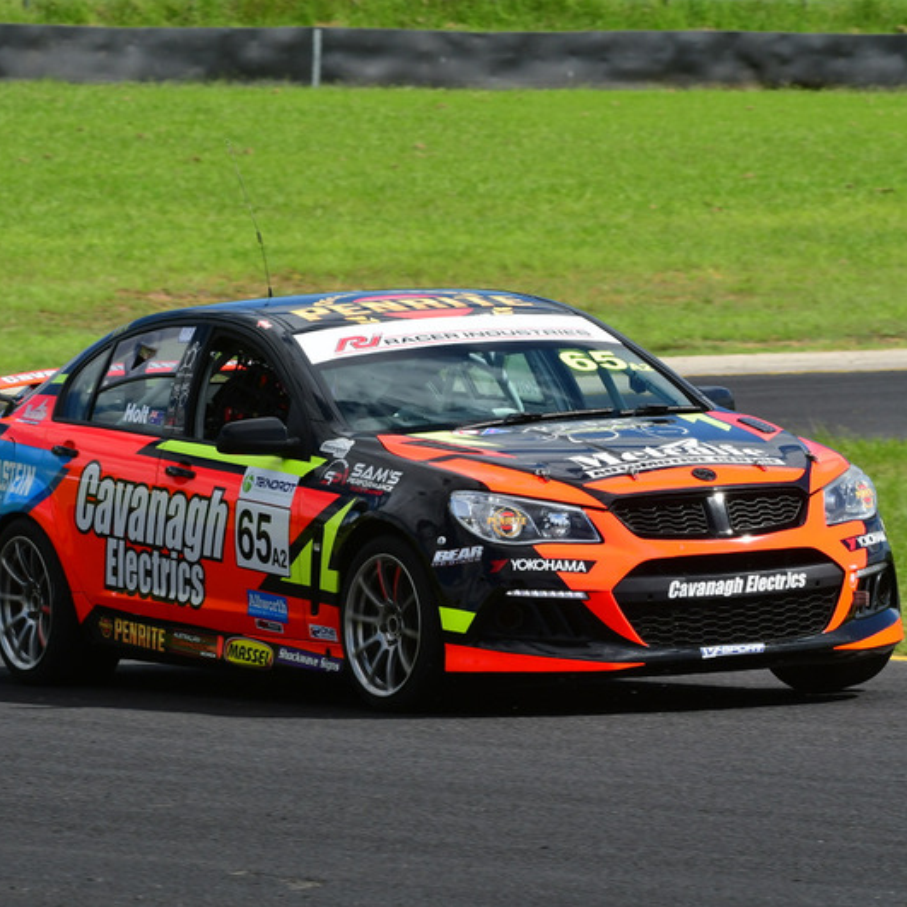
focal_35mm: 384
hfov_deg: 4.6
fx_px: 11383
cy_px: 453
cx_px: 360
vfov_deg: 4.6
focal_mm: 200
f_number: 11
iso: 400
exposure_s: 1/640
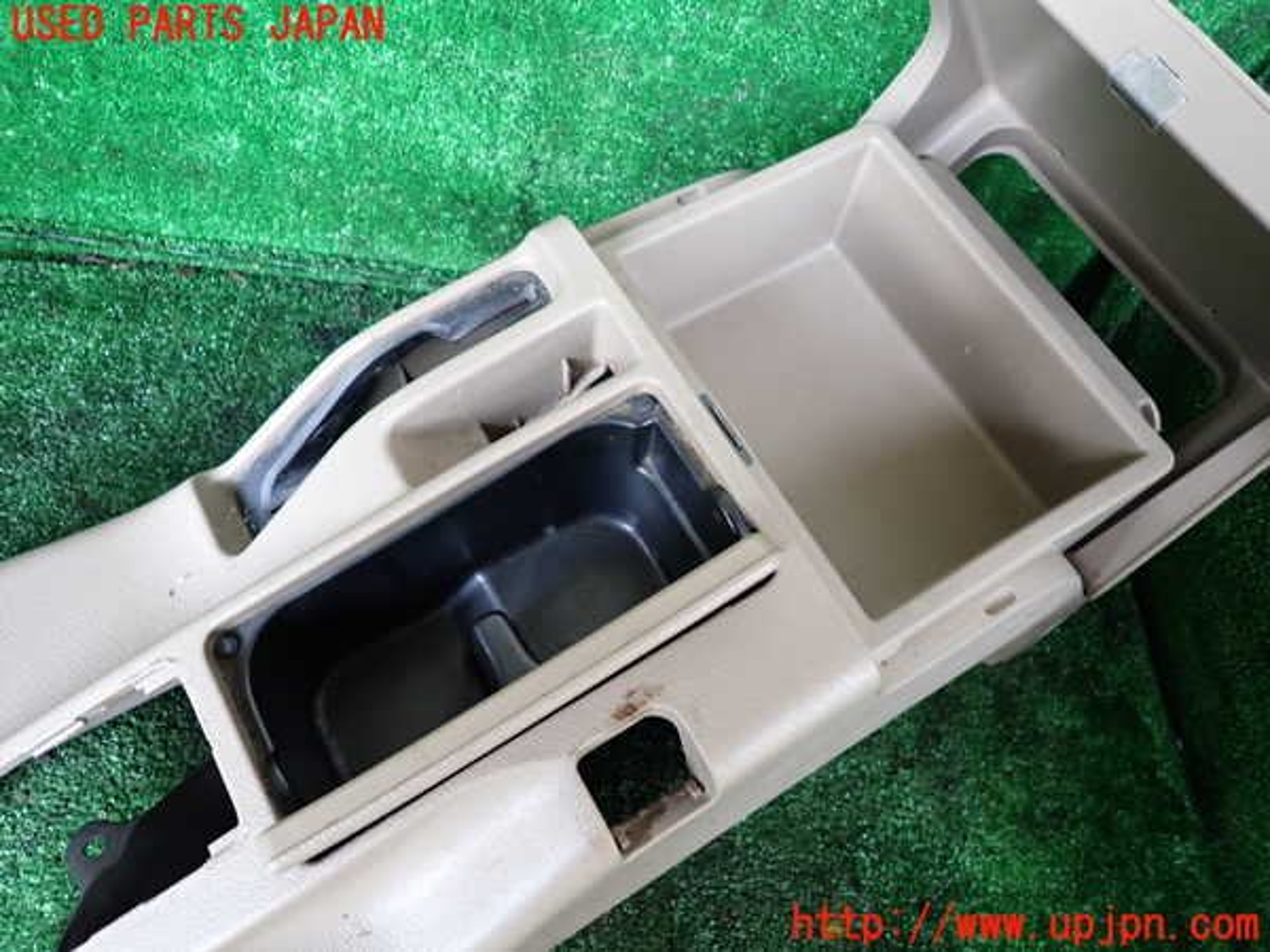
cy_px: 476
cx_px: 635
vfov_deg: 54.9
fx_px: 917
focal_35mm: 25
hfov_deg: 69.4
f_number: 2
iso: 250
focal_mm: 4.5
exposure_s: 1/30
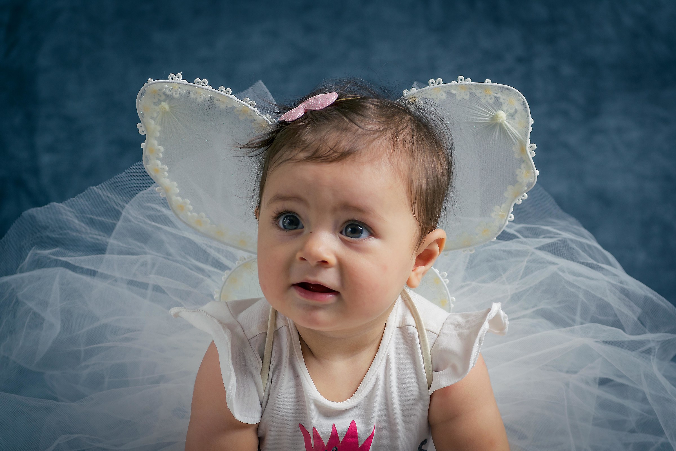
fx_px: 2112
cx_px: 338
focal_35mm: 112
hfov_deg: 18.2
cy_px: 226
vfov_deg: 12.2
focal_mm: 75
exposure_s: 1/100
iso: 100
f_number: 5.6
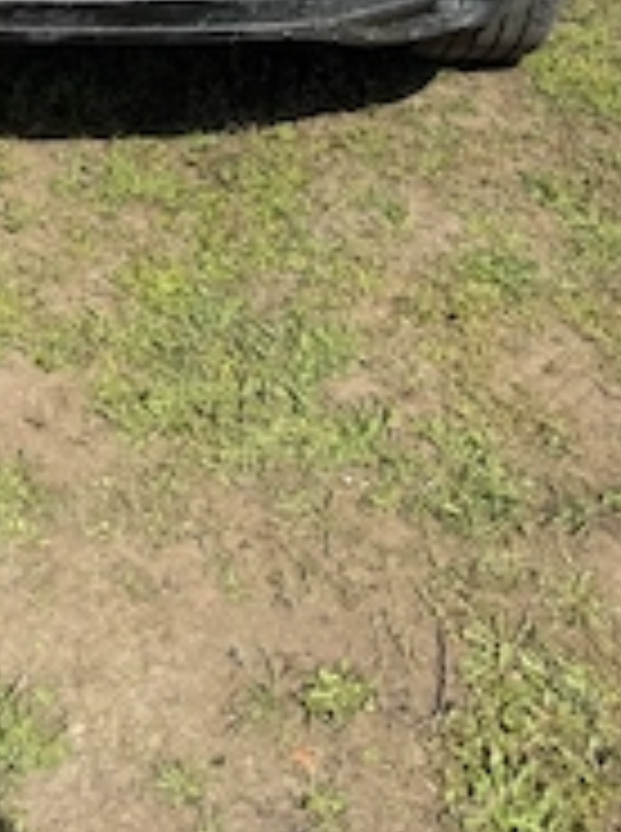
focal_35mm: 52
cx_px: 36
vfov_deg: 33.0
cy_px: -45
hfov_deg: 26.8
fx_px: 1248
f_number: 1.78
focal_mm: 6.76
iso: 80
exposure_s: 1/3953
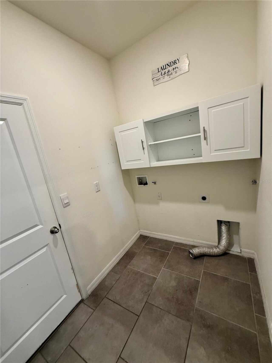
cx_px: 136
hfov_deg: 85.7
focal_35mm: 14
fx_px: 147
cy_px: 182
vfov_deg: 102.1
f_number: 2.2
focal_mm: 2.22
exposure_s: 1/60
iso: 250
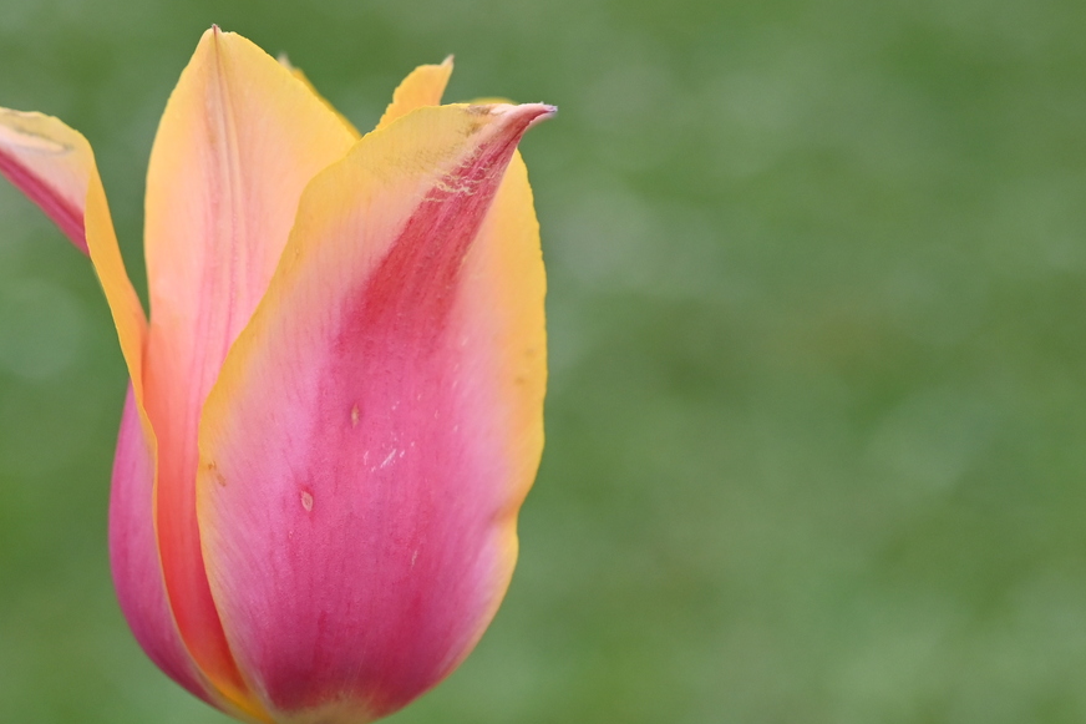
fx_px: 2594
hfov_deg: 23.5
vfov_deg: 15.9
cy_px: 425
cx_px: 335
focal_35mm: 86
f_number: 4.5
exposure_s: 1/4000
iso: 640
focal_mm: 50
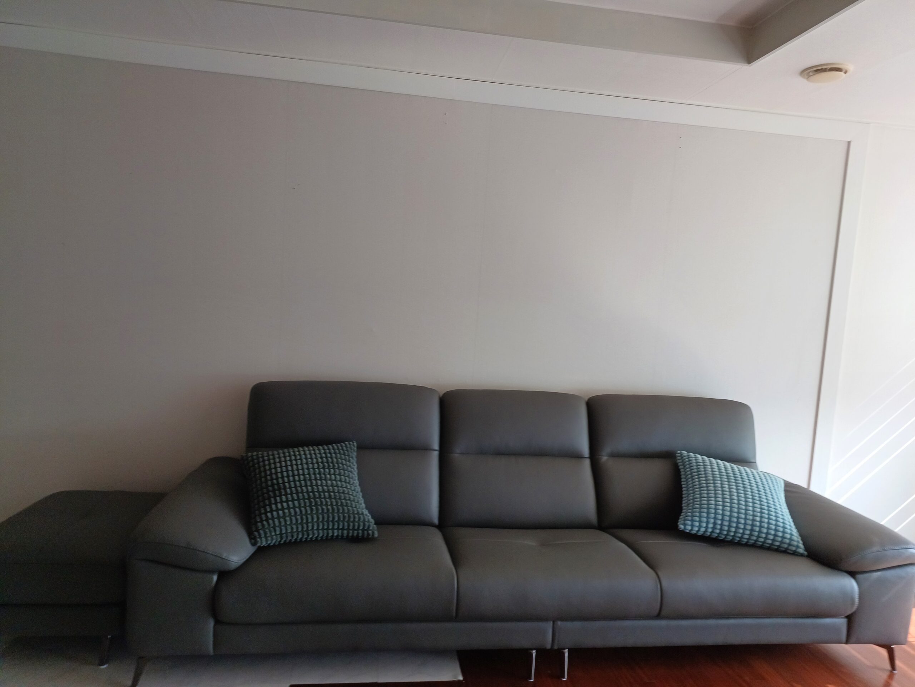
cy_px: 344
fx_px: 608
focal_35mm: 23
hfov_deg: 73.9
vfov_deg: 58.9
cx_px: 458
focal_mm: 5.06
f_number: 1.8
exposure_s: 1/60
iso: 50
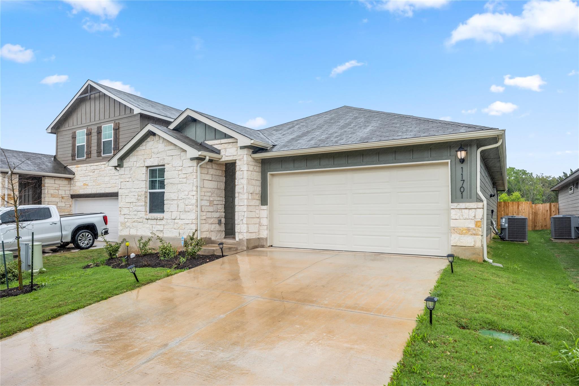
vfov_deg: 59.5
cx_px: 290
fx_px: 338
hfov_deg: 81.2
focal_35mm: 21
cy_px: 193
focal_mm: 21
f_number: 8
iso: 100
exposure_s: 1/125
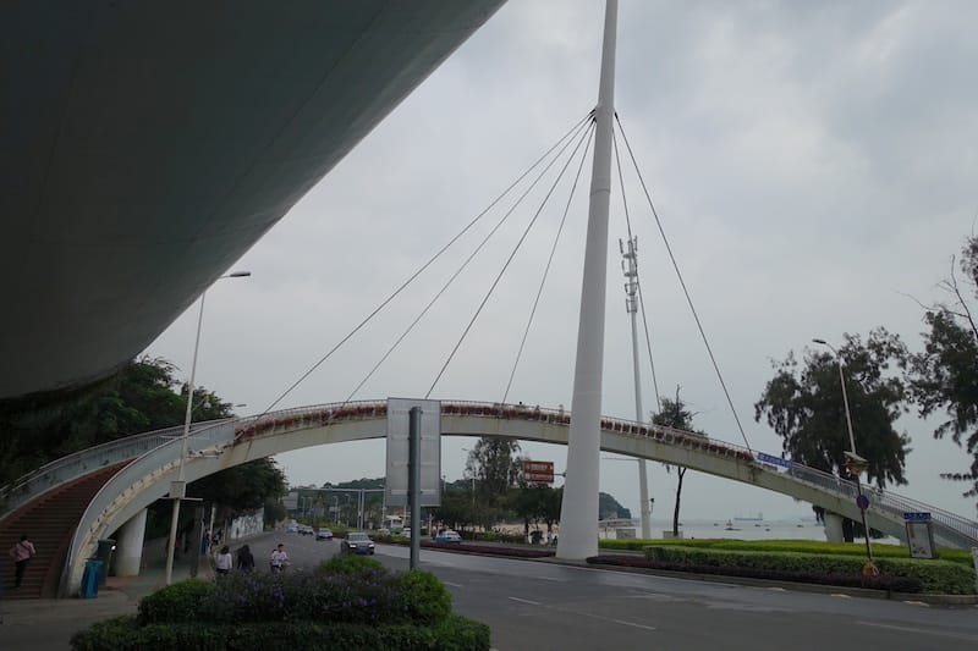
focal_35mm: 24
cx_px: 489
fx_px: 652
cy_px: 326
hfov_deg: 73.8
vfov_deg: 53.1
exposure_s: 1/200
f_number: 4
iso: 125
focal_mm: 8.8
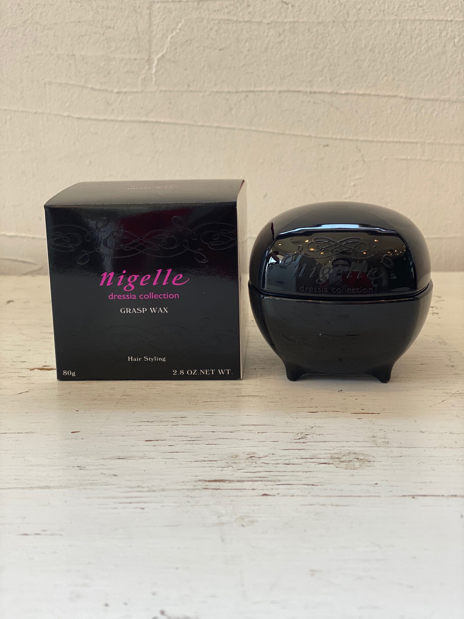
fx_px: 929
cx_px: 232
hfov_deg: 28.0
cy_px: 310
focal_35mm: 52
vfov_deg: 36.8
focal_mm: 6
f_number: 2
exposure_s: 1/120
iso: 50
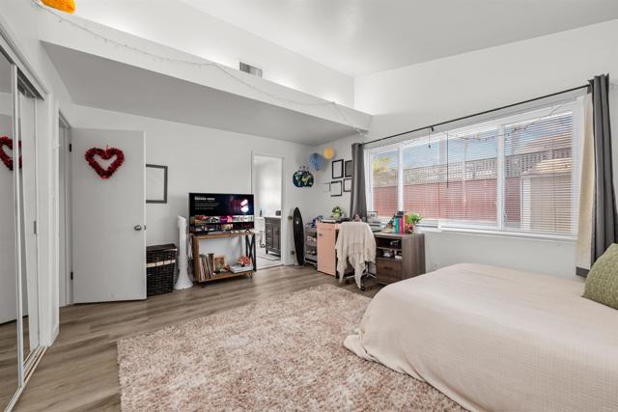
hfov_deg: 104.2
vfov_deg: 81.2
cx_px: 309
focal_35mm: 14
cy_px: 206
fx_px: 240
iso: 100
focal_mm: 14
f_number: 8
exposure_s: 1/1.67
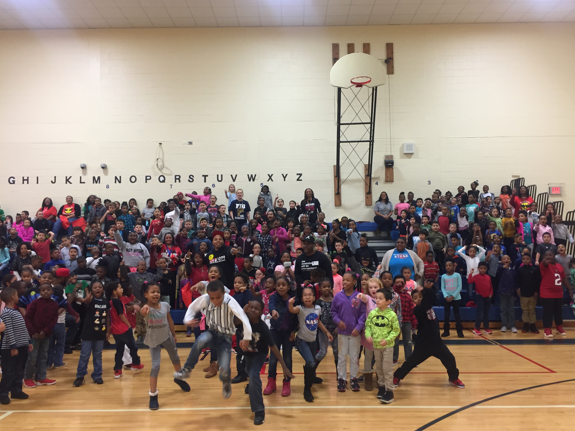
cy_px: 215
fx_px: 498
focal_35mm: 30
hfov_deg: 60.0
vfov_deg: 46.8
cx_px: 293
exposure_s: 1/30
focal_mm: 4.15
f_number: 2.2
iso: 100
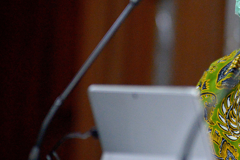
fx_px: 3479
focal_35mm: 522
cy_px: 24
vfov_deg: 2.6
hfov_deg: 3.9
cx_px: 251
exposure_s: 1/125
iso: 4000
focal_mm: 200
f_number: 2.8
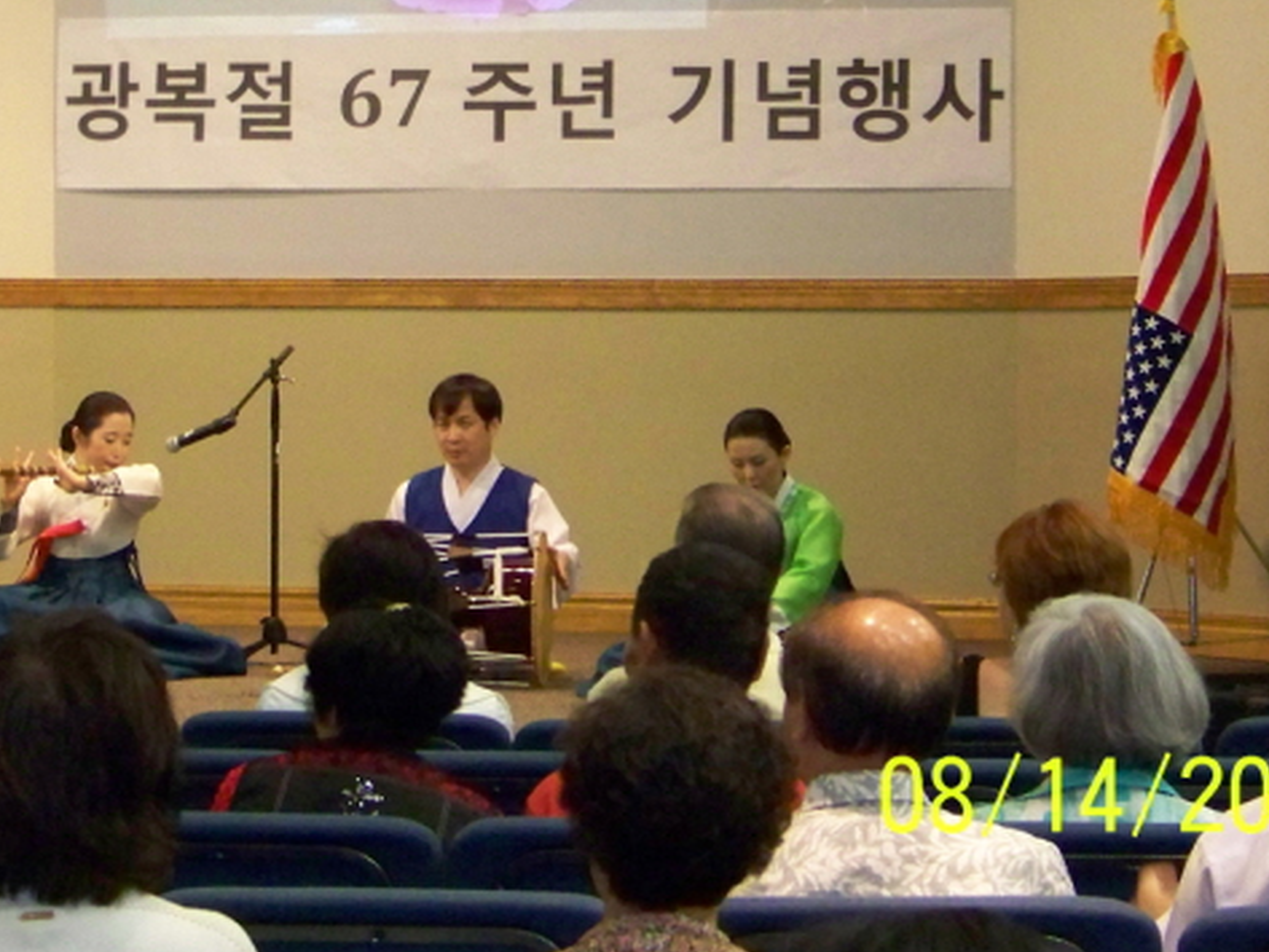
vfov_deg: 9.7
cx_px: 271
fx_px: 5574
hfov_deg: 12.9
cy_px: 109
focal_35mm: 152
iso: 400
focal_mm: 13.2
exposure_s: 1/40
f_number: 3.2
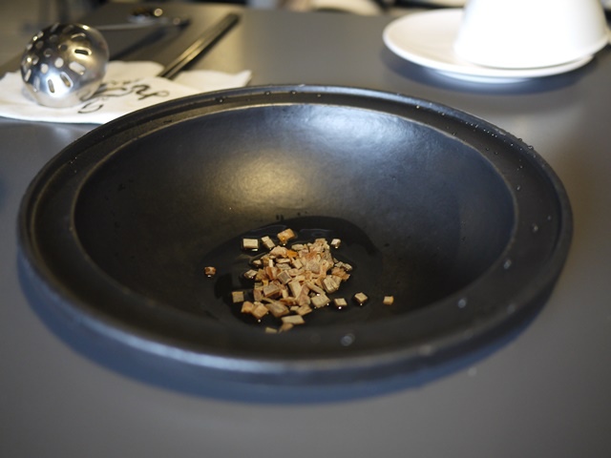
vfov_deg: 36.0
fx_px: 706
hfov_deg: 46.8
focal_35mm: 40
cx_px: 306
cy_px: 229
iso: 400
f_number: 1.7
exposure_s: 1/50
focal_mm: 20
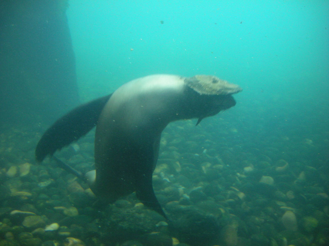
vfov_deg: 40.7
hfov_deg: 52.6
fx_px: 333
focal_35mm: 35
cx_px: 164
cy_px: 123
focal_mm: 5.7
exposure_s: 1/65.7
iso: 228
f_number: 2.8
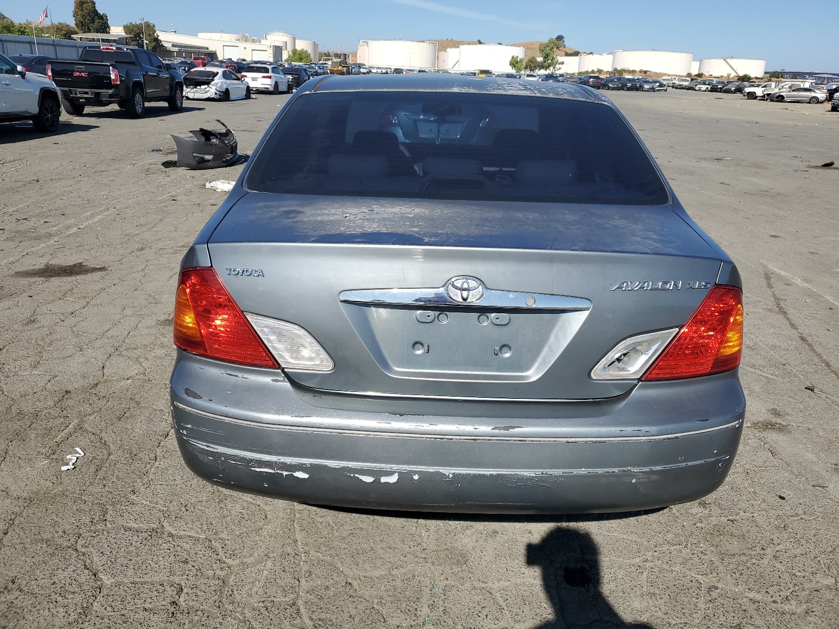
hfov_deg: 67.3
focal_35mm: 26
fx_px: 630
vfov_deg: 53.1
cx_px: 420
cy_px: 314
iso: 50
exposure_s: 1/5000
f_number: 1.5
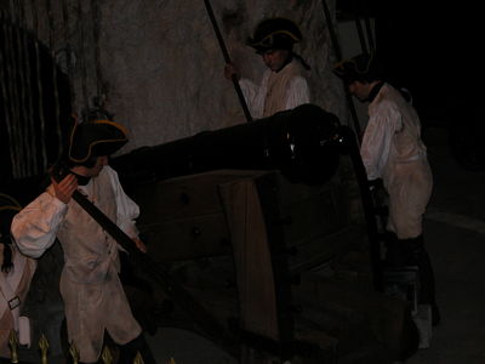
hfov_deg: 15.8
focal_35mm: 125
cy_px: 182
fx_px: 1751
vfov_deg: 11.9
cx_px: 242
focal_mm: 31.9
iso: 200
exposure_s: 1/125
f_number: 3.8
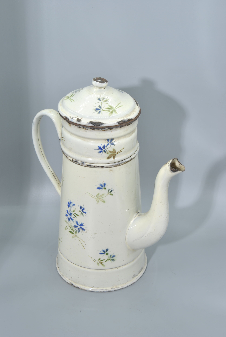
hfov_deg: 20.3
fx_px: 633
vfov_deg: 29.8
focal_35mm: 68
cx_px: 113
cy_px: 168
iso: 100
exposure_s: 1/80
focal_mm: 45
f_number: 10
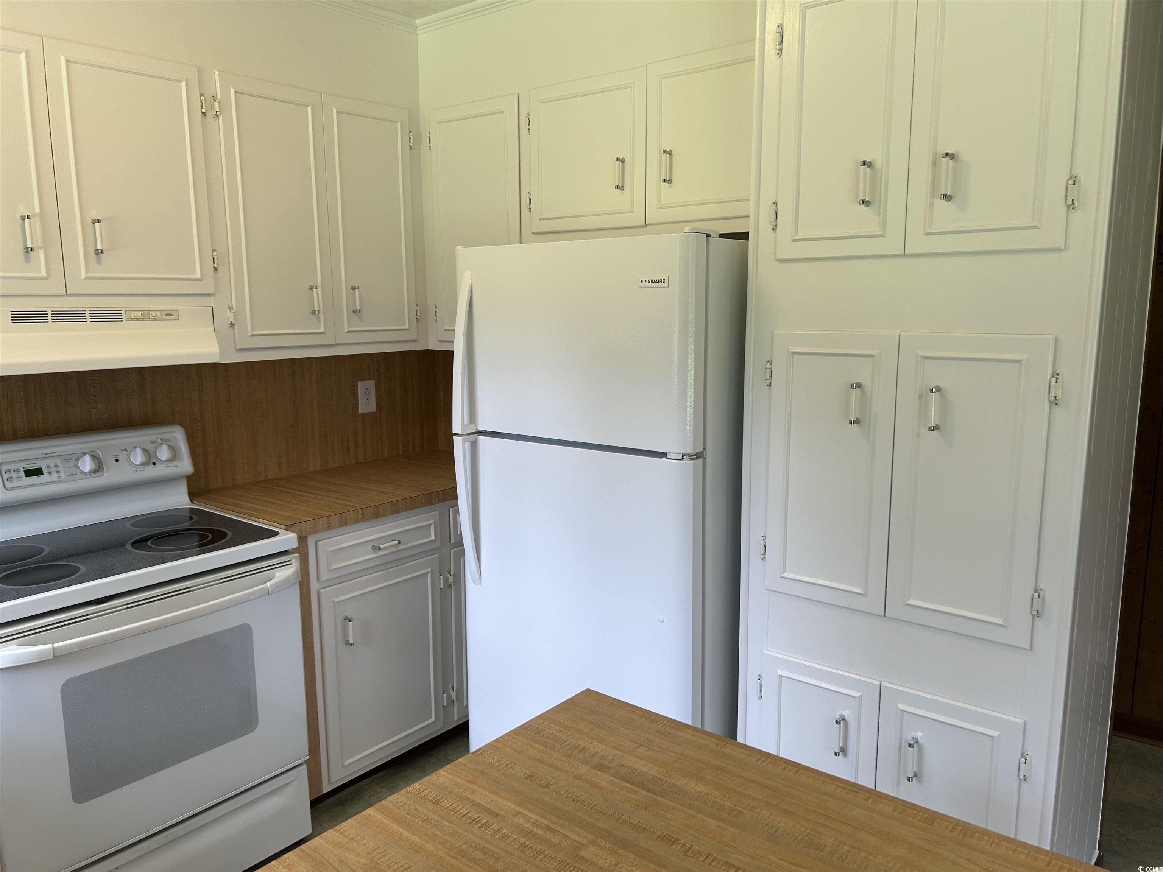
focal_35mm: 26
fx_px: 874
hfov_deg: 67.3
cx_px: 582
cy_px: 436
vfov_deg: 53.1
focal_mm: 5.7
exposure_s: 1/128
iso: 32
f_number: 1.5
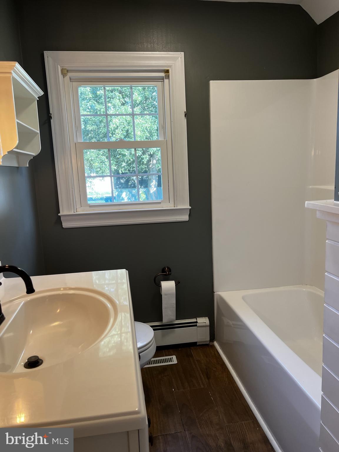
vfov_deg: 67.3
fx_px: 339
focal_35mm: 26
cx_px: 170
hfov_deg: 53.1
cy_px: 226
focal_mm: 5.7
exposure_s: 1/120
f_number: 1.5
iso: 100
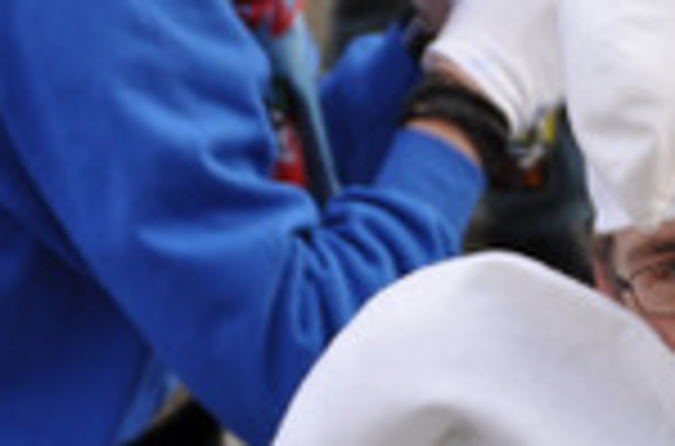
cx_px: 882
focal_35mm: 301
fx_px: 5626
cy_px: 590
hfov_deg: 6.8
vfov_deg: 4.5
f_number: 7.1
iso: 200
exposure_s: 1/200
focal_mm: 60
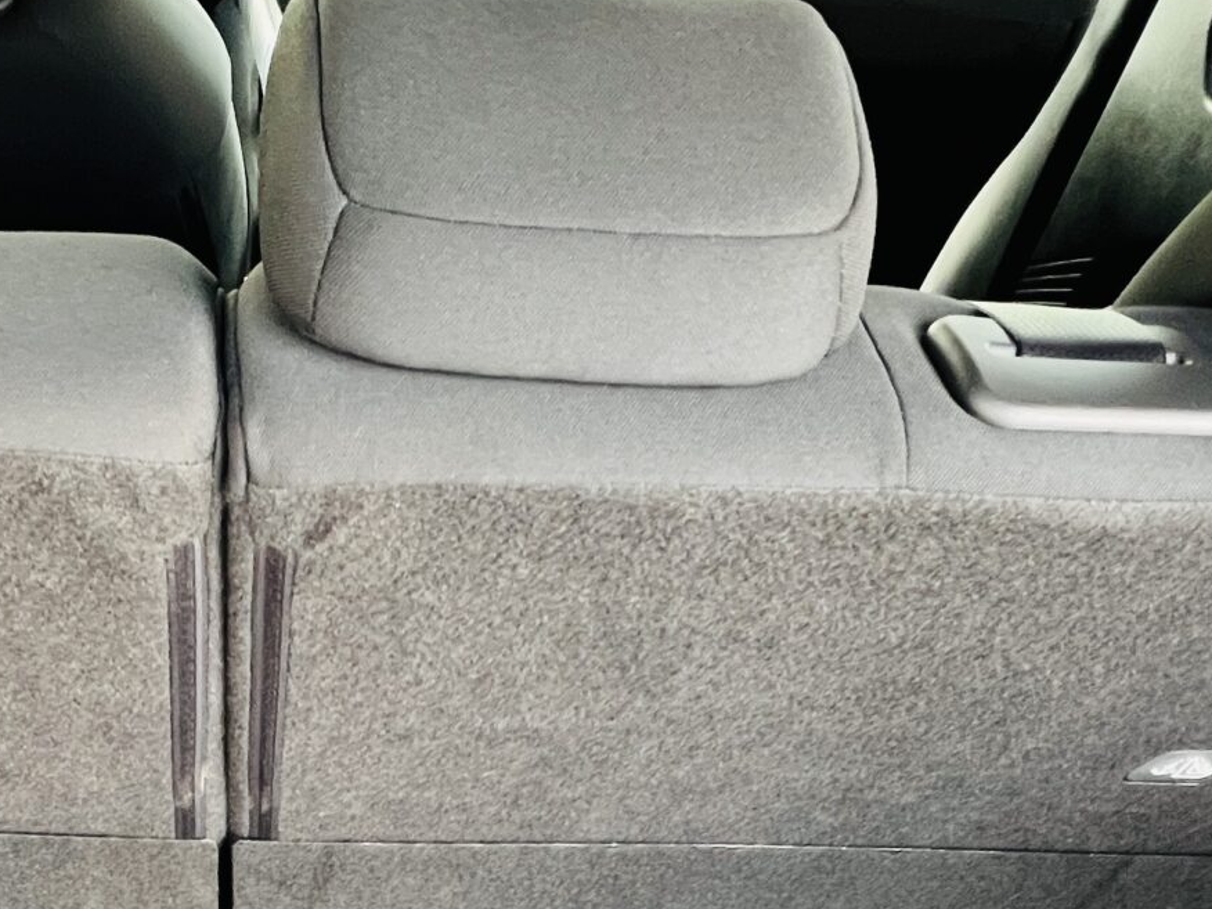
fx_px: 1330
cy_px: 1022
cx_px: 336
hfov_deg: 47.5
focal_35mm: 38
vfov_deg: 32.7
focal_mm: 1.57
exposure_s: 1/78
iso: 250
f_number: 1.8
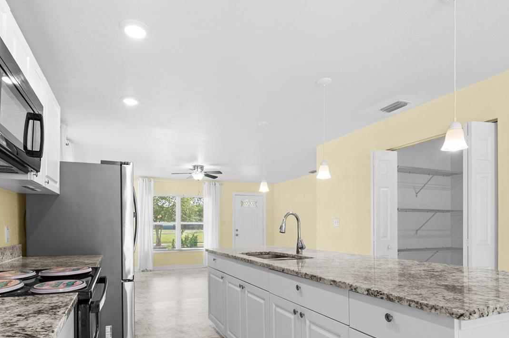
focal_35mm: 21
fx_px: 297
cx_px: 240
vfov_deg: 58.2
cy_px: 222
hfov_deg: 81.2
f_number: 8
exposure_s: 1/5
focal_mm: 14
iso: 200
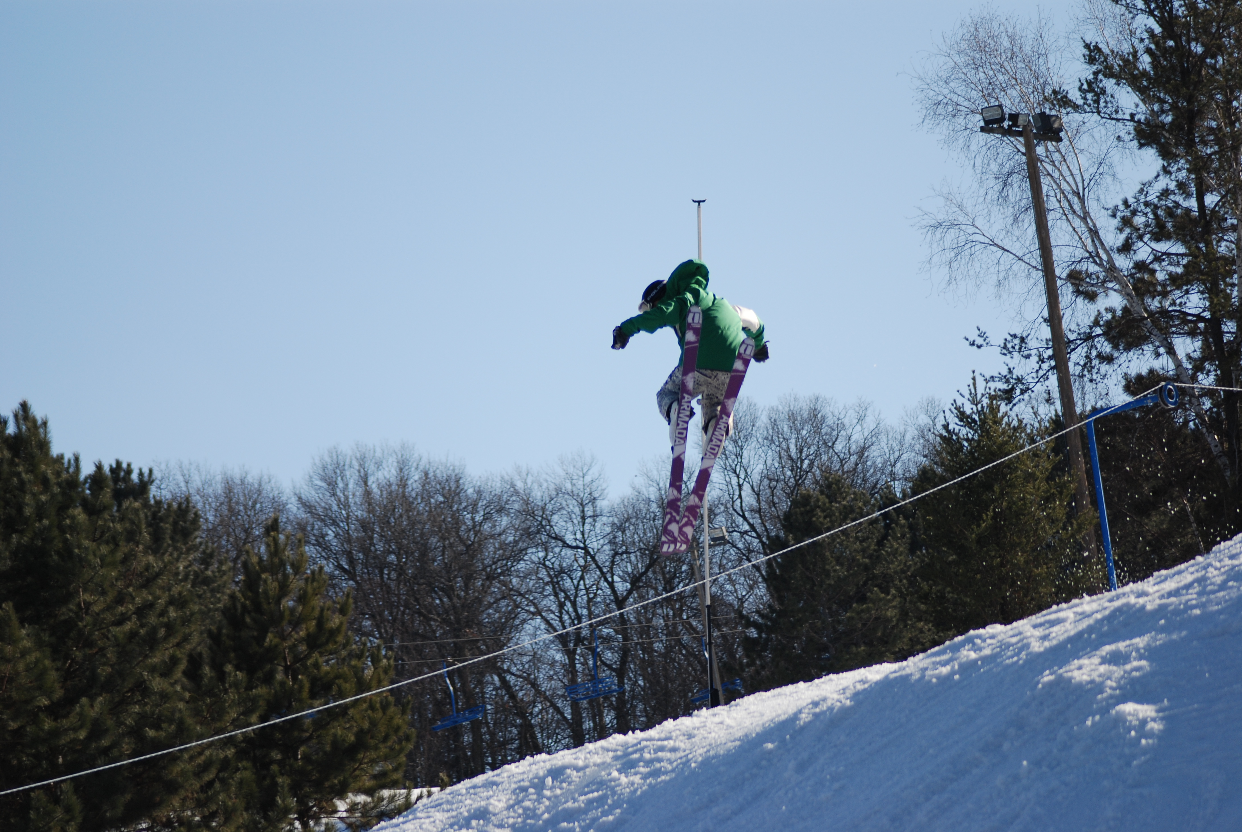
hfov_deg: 11.0
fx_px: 6476
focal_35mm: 188
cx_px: 621
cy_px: 416
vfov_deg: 7.3
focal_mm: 125
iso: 160
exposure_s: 1/1000
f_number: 5
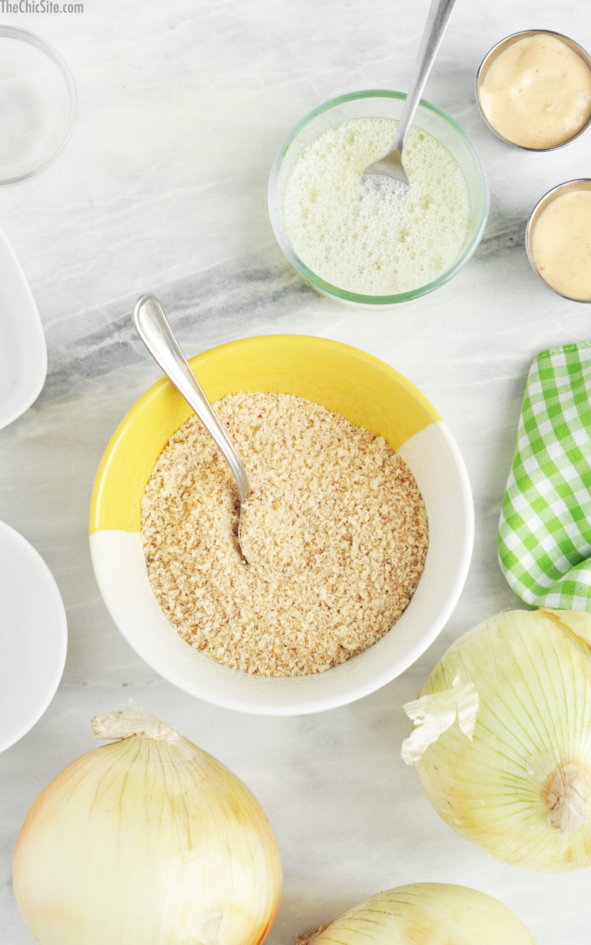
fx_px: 1983
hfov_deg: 17.0
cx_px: 286
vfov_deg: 26.8
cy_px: 472
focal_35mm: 77
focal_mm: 50
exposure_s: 1/100
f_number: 5.6
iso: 200
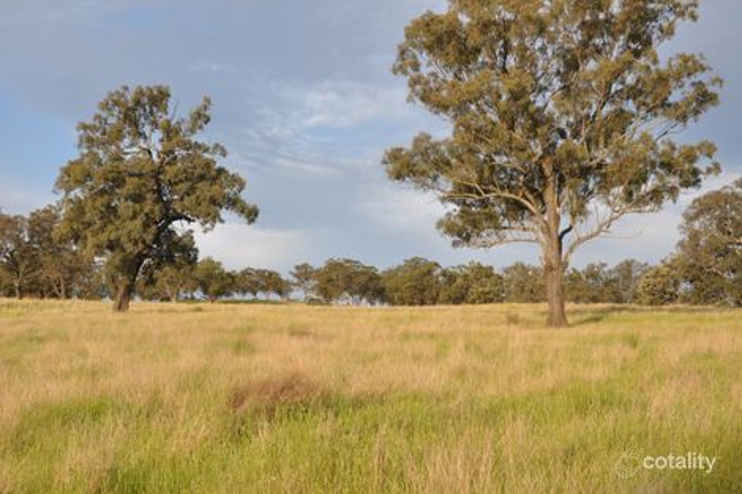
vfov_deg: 25.7
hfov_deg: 37.9
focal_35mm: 52
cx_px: 371
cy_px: 247
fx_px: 1082
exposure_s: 1/250
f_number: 7.1
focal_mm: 35
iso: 200
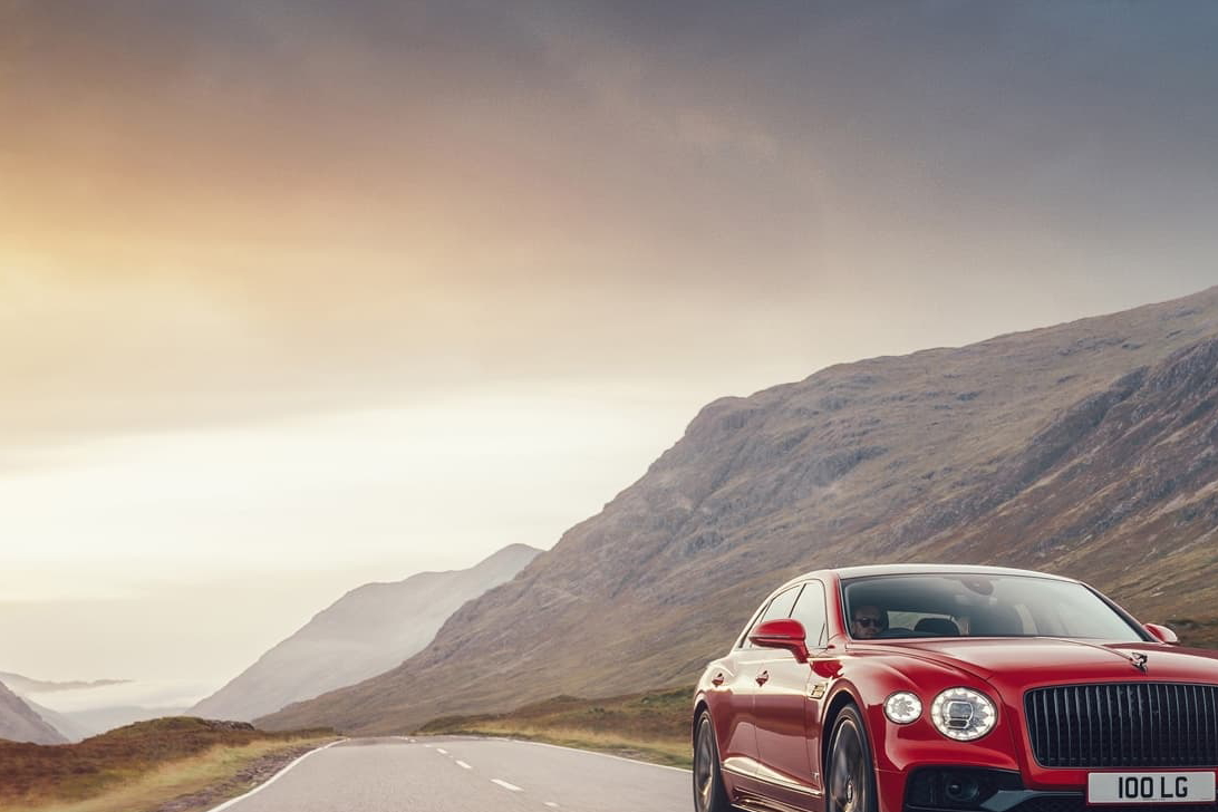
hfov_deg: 38.4
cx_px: 819
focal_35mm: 51
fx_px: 1725
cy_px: 659
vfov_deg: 26.0
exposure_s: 1/25
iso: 200
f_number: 5.6
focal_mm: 29
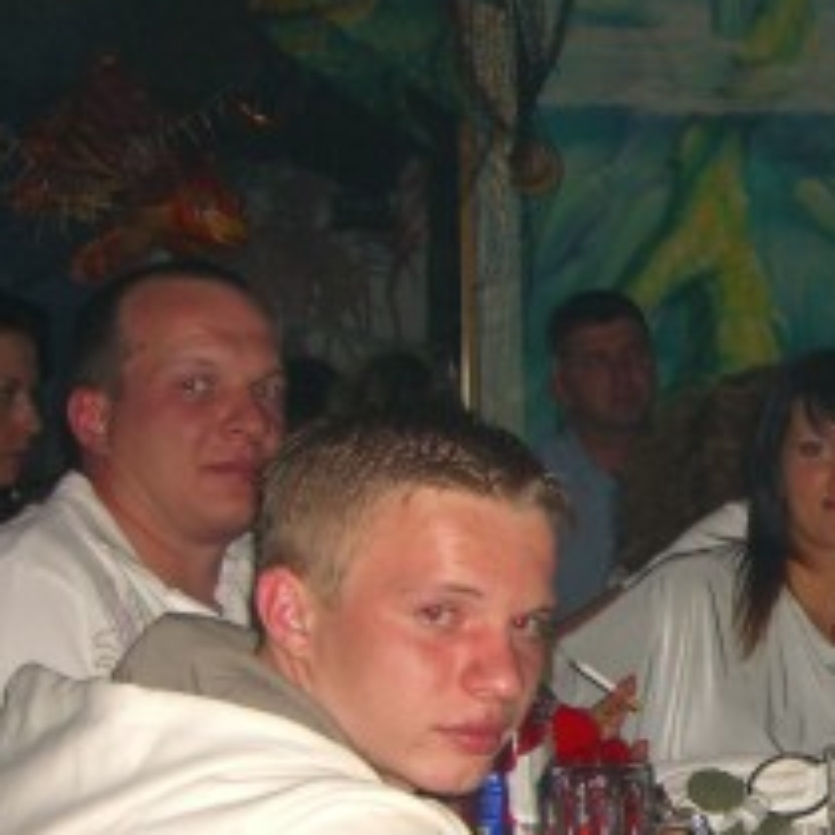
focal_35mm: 96
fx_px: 2620
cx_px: 1058
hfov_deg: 17.1
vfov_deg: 18.0
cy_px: 628
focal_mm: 7.9
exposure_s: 1/60
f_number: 2.8
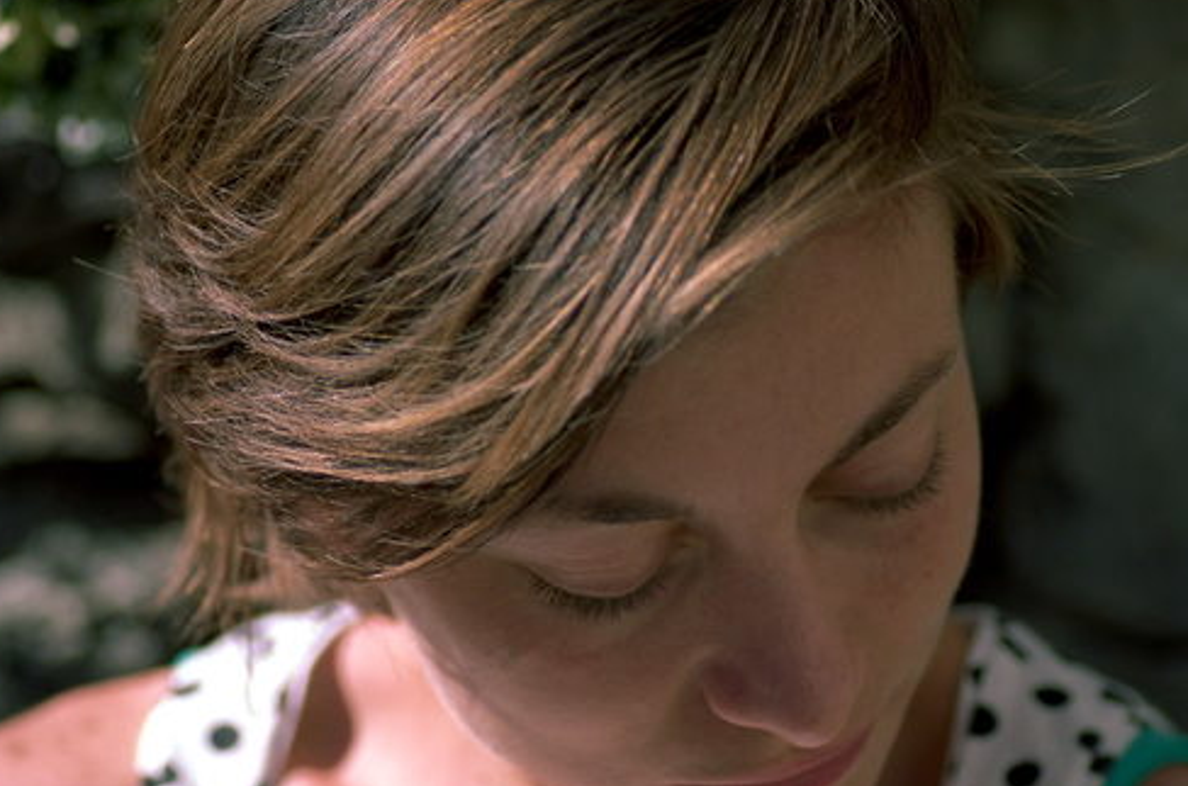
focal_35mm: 166
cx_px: 694
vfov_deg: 8.2
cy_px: 466
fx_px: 5466
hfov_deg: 12.4
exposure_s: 1/2500
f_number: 2.8
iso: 200
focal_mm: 90
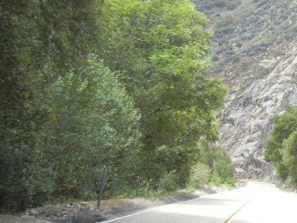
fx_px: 609
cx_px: 314
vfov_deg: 20.3
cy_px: 22
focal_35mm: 71
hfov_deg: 25.7
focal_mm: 5.4
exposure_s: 1/337
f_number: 3.5
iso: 160
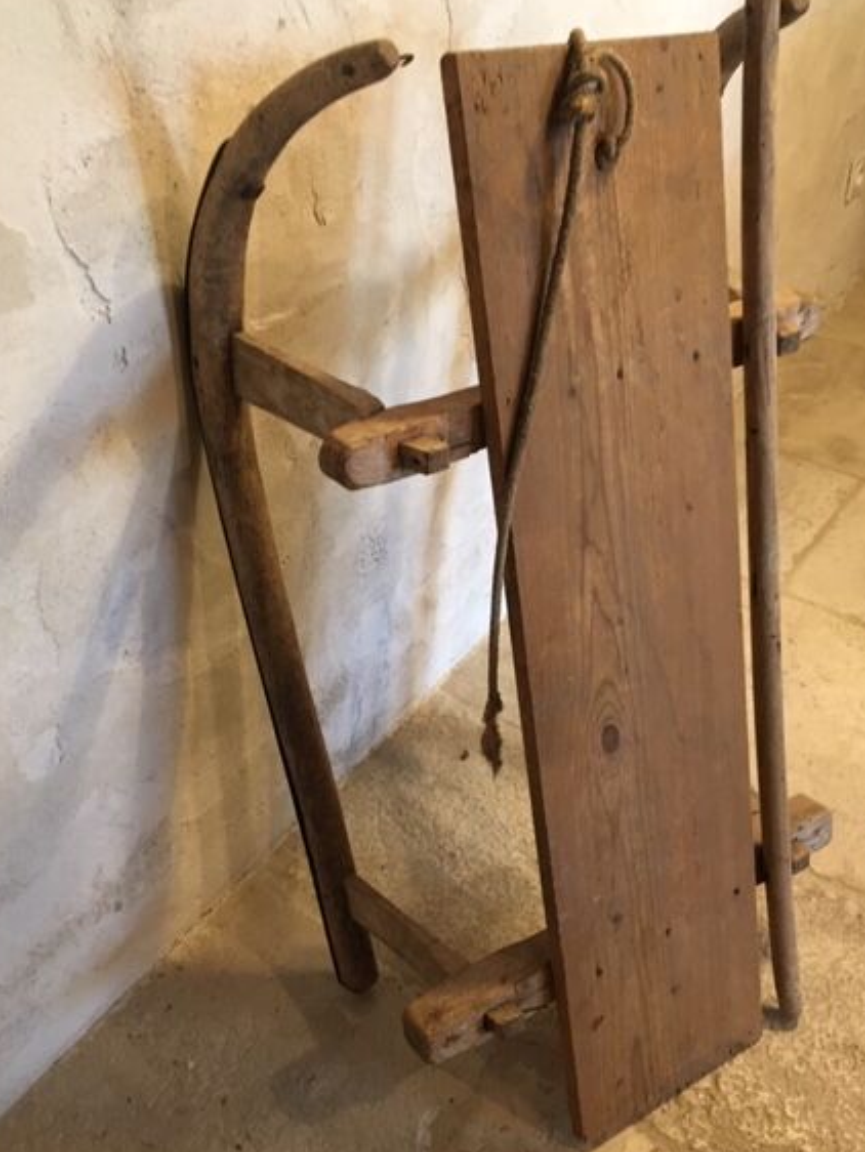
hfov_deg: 43.0
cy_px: 603
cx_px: 437
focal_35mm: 33
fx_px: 1099
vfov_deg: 55.3
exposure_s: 1/20
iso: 200
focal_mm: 4.15
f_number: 2.2
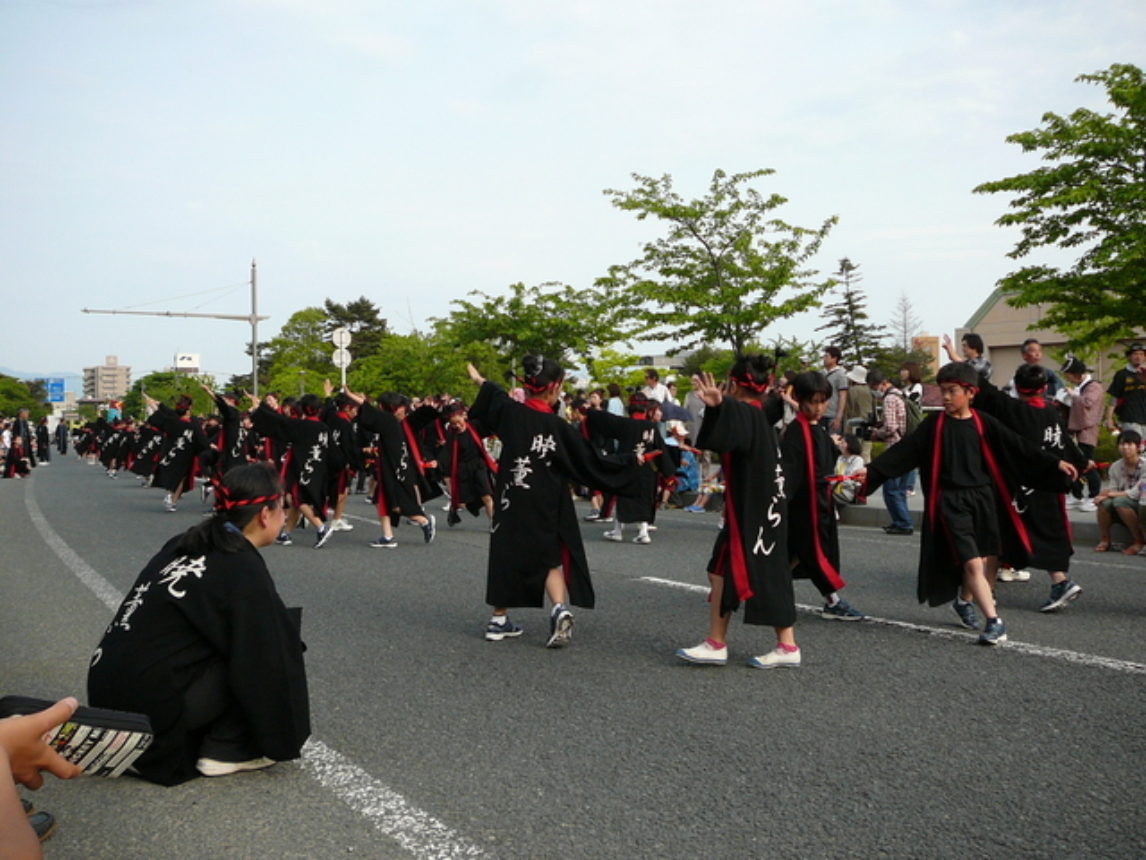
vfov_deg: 40.7
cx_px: 573
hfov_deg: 52.6
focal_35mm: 35
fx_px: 1159
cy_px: 430
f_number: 2.8
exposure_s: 1/640
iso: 100
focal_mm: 5.2
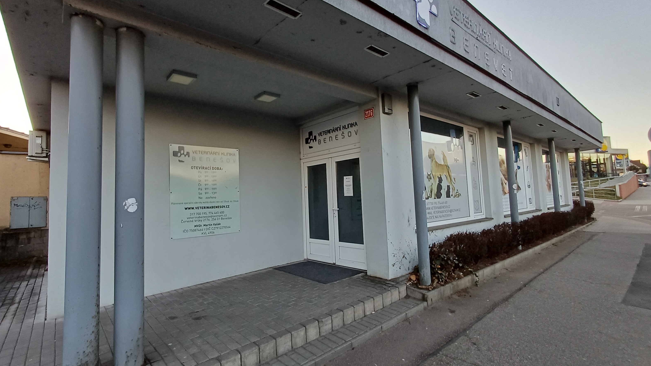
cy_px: 177
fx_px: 311
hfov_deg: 92.7
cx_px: 325
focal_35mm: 18
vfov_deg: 61.0
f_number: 2.2
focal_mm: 1.64
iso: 64
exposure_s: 1/50
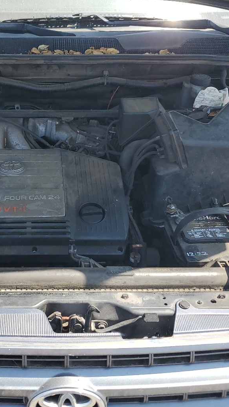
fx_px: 475
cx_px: 43
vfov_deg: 46.3
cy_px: 172
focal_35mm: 44
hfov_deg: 26.5
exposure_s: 1/1000
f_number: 1.5
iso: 50
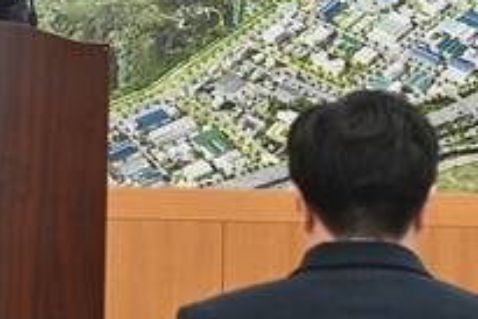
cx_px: -82
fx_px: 4066
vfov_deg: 4.5
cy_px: 15
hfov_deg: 6.7
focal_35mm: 306
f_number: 9
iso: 4000
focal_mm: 98
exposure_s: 1/250
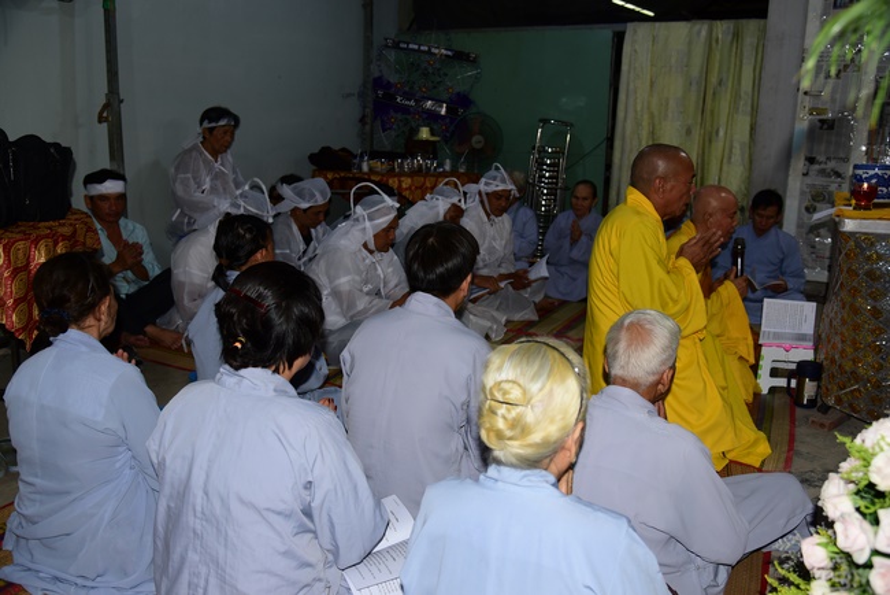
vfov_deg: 43.6
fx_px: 742
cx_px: 445
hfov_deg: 61.9
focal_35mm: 30
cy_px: 298
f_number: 4
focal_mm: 30
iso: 320
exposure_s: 1/60
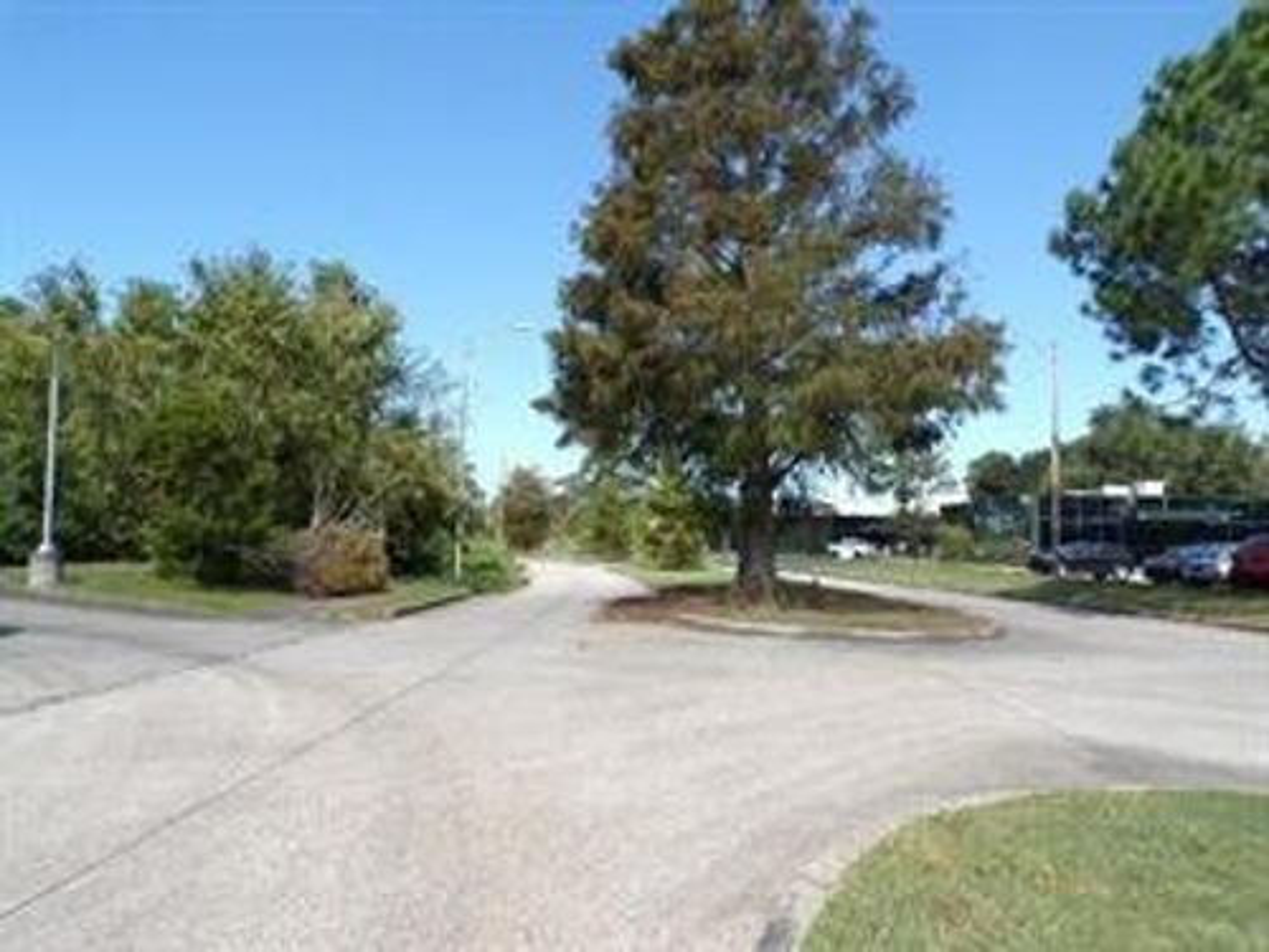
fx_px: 880
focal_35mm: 24
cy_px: 476
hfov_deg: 71.6
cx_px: 634
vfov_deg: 56.8
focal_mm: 4.3
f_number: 5.8
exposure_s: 1/240
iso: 80
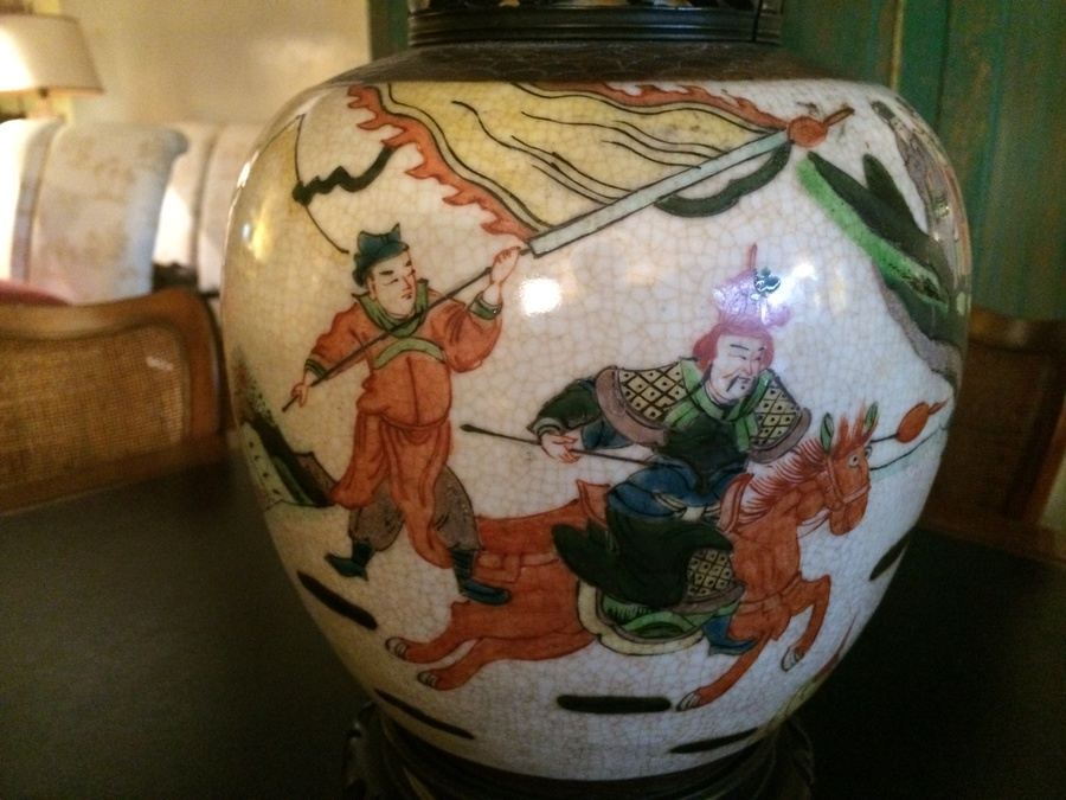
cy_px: 400
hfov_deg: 60.0
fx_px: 924
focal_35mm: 30
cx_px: 533
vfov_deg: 46.8
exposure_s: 1/15
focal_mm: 4.12
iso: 500
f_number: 2.2
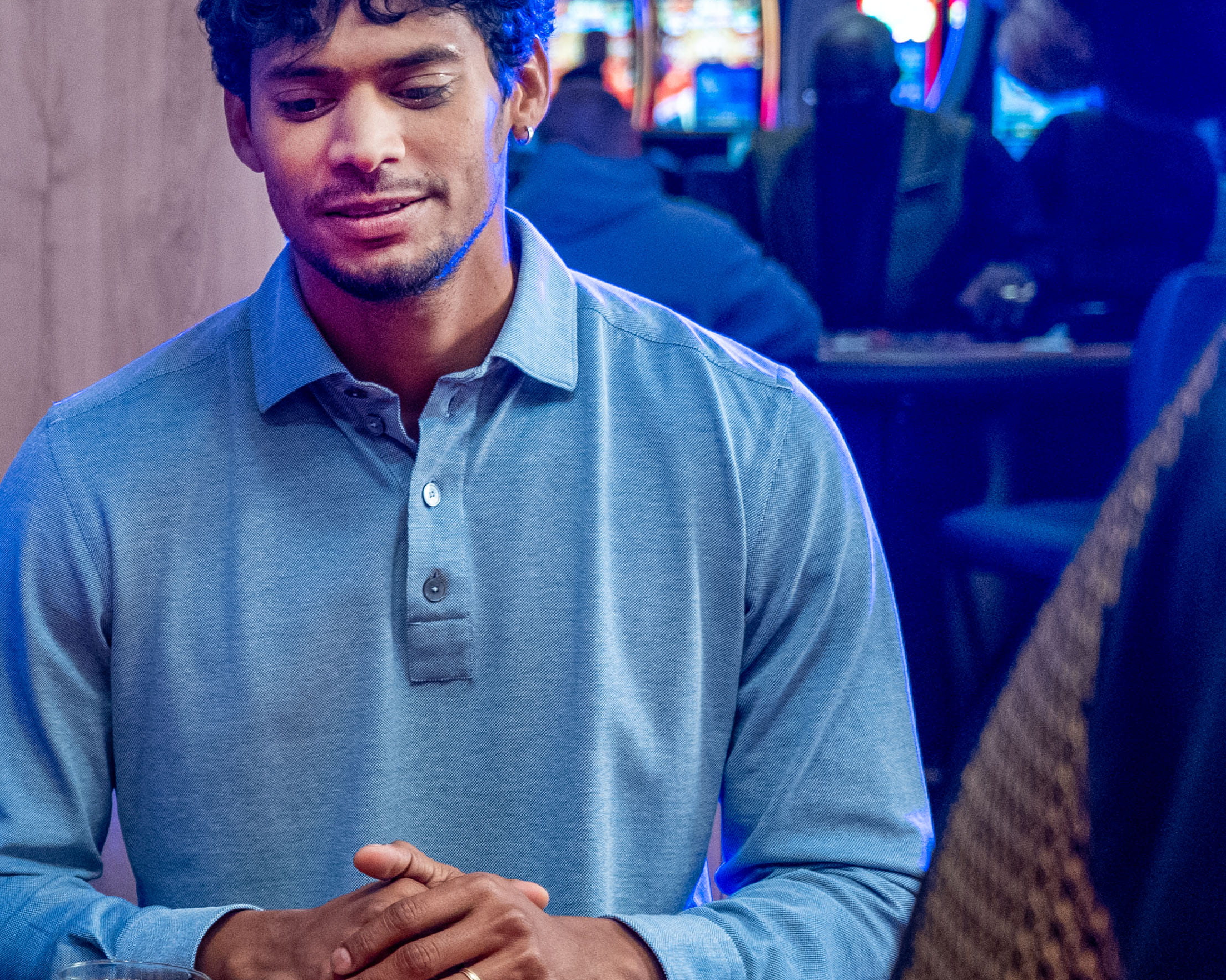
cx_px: -917
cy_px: 544
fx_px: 4463
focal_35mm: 123
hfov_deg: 14.0
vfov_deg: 12.5
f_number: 3.2
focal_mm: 35
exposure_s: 1/60
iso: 800
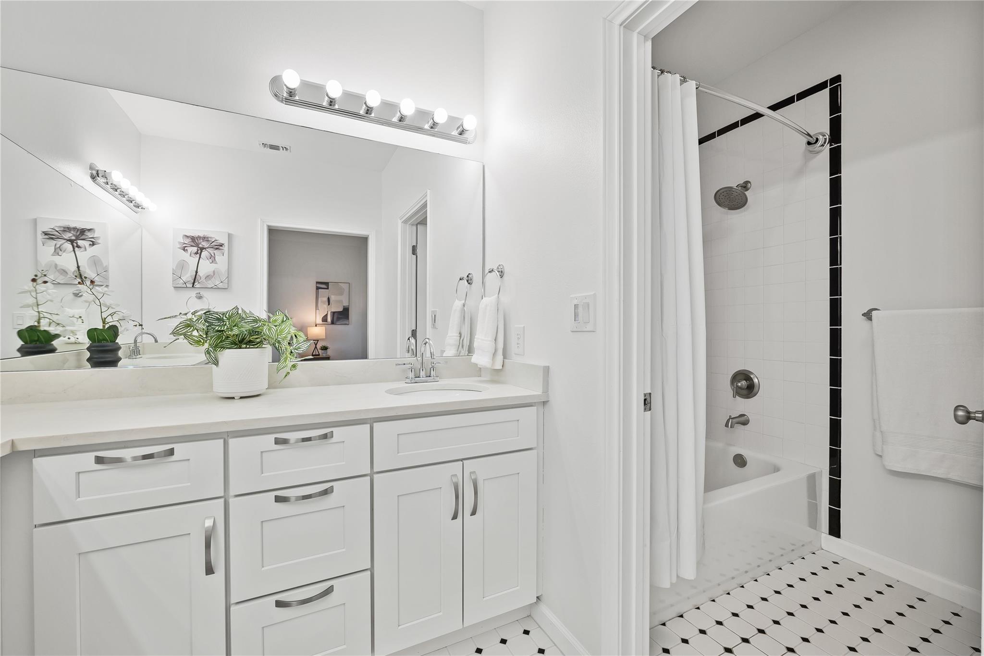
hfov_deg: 104.3
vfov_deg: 81.2
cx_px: 492
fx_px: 383
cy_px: 328
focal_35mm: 14
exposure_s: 1/60
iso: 800
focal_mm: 14
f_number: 8
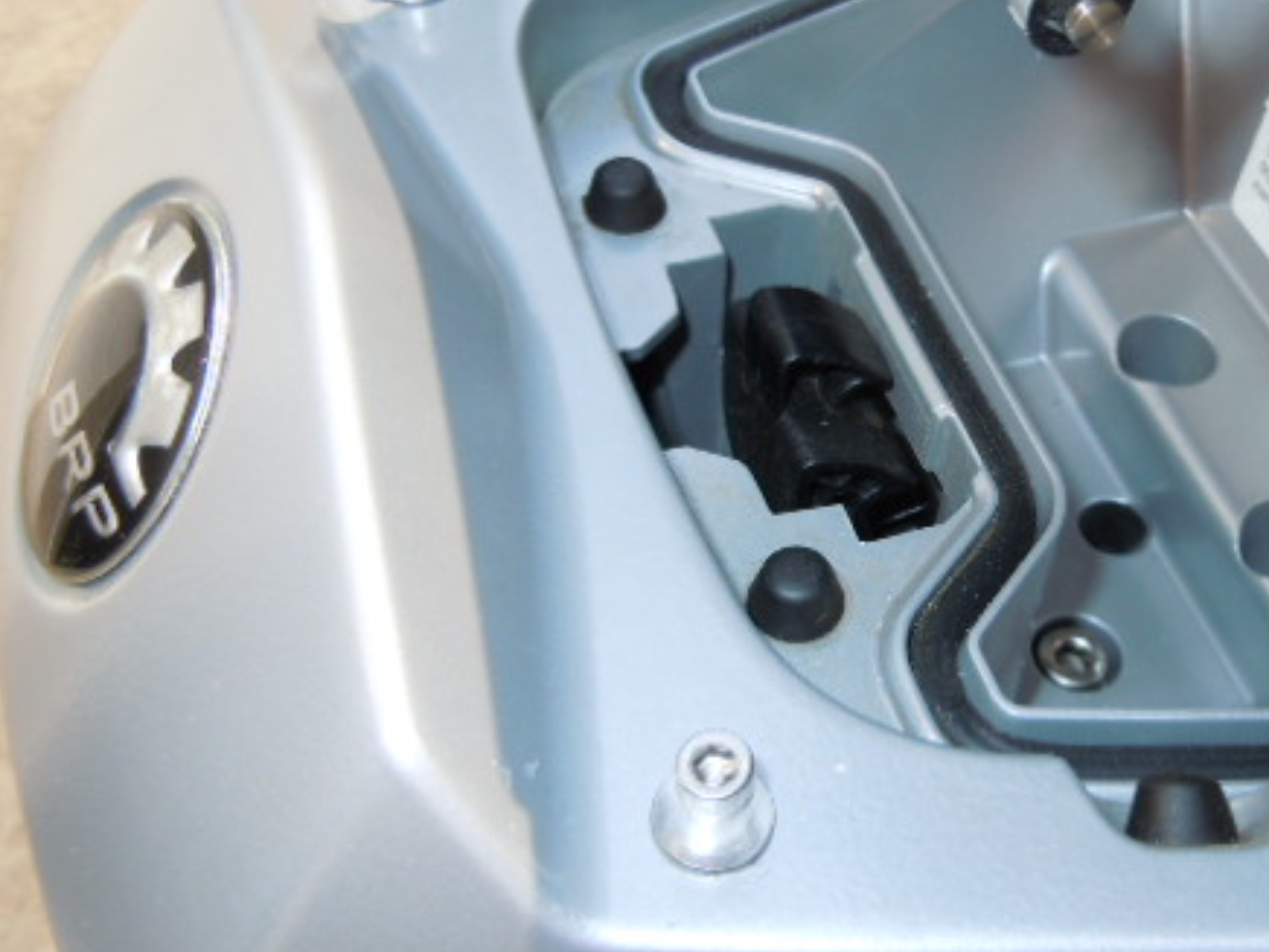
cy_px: 495
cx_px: 862
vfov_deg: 32.9
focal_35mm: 44
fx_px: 1613
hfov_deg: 42.3
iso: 100
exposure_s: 1/640
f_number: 3.5
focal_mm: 5.4
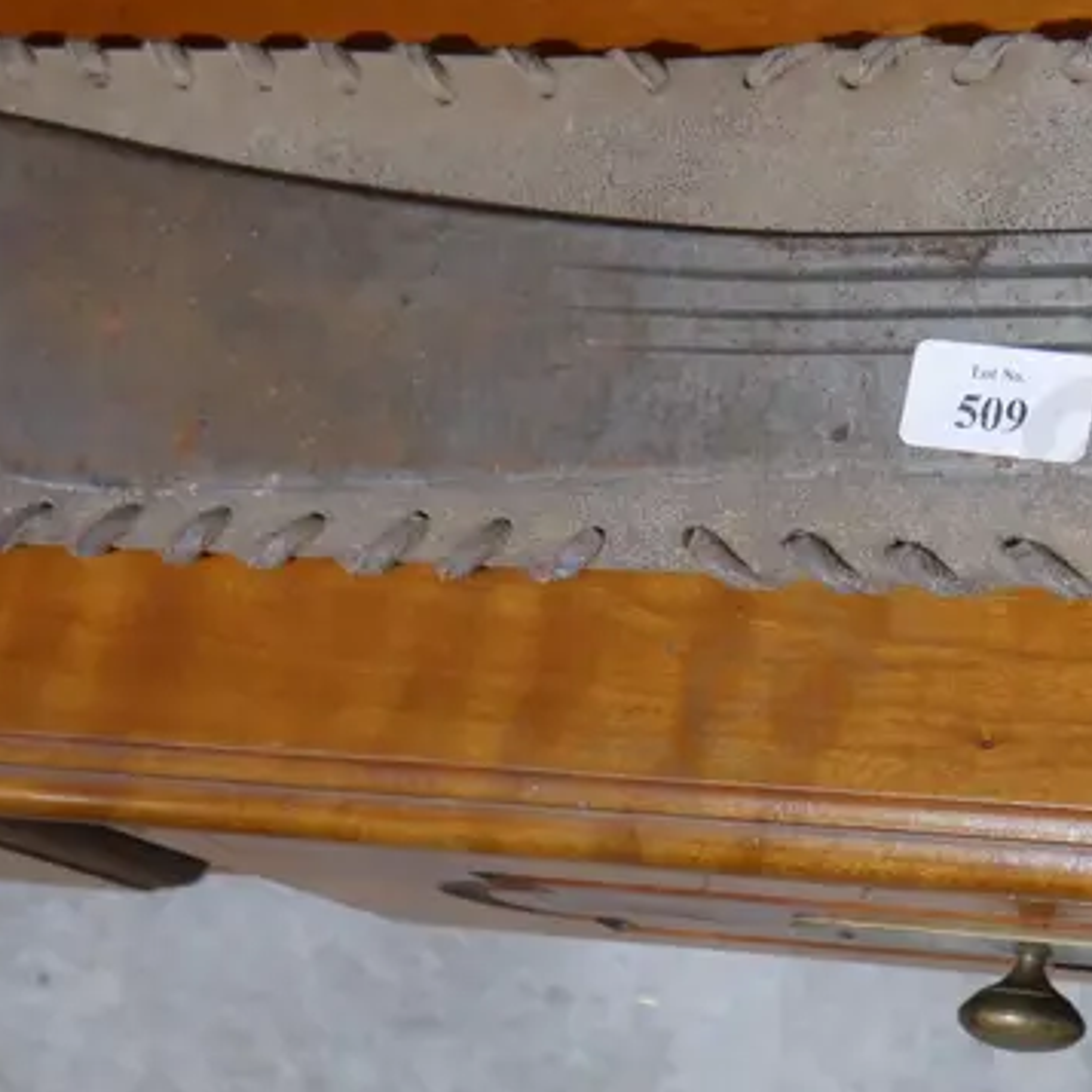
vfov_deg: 24.2
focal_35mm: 71
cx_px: 1239
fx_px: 2534
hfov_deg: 22.7
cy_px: 338
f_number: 3.5
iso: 320
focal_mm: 14
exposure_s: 1/60
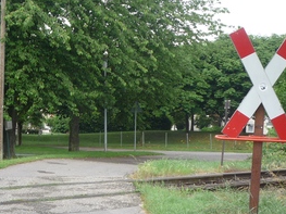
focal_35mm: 64
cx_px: 108
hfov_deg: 30.2
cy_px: 131
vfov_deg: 22.9
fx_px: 529
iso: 100
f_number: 4
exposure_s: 1/160
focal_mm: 5.2
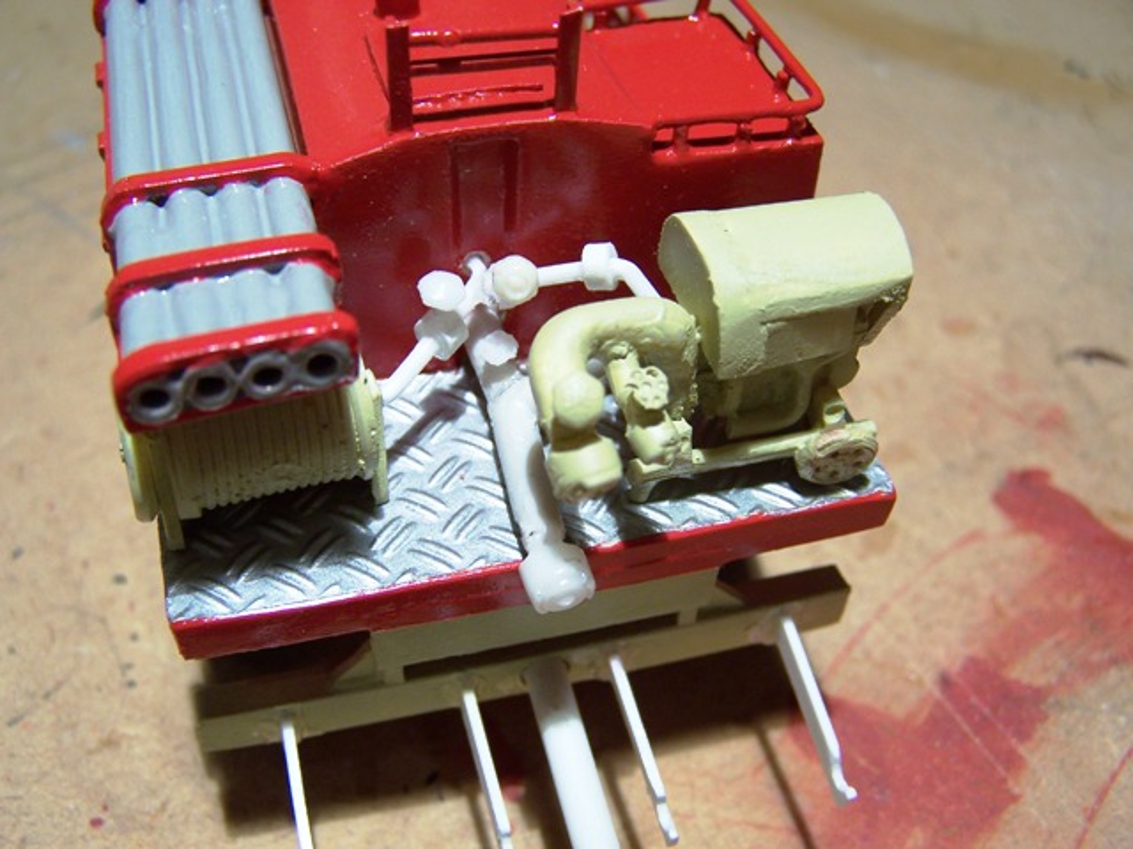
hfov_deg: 49.0
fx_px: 1244
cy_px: 424
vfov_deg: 37.7
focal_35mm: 38
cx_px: 566
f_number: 2.8
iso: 80
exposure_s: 1/30
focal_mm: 6.3
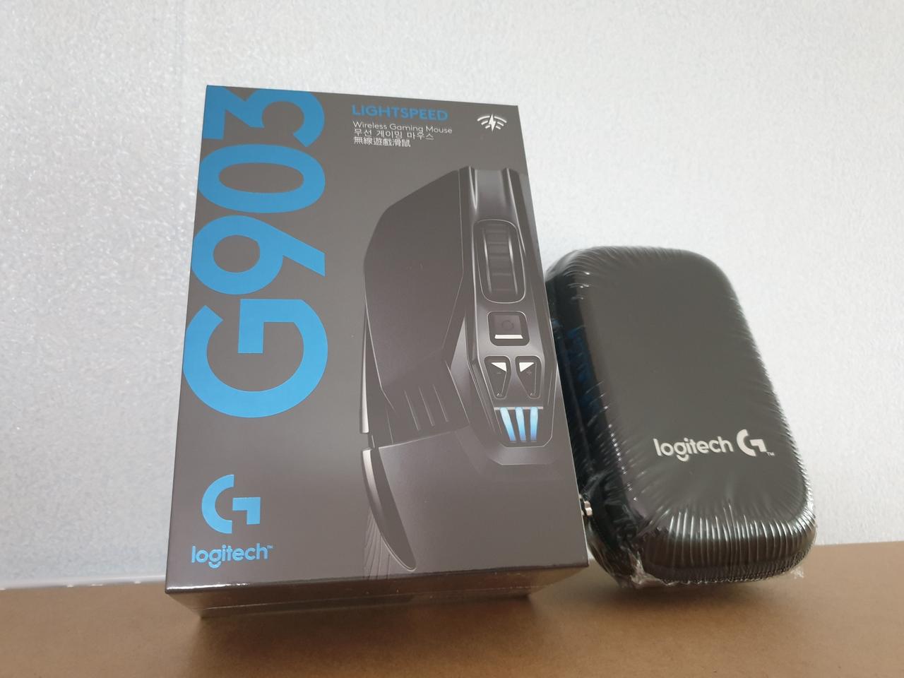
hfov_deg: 67.3
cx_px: 452
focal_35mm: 26
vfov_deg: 53.1
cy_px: 339
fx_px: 679
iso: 320
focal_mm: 4.3
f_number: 1.5
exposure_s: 1/40
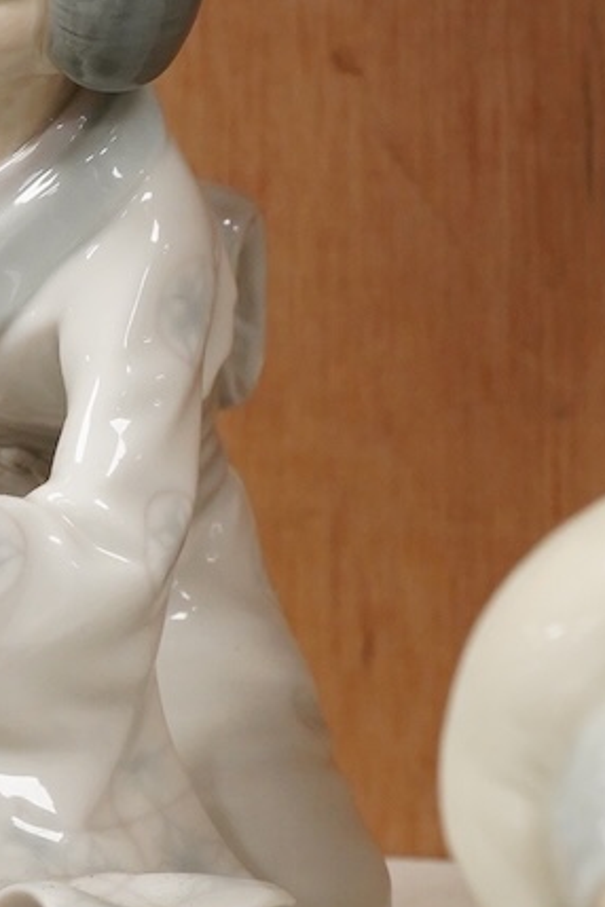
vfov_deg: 17.3
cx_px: 23
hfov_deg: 11.5
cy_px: 496
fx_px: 2974
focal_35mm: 118
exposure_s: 1/160
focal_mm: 30
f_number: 10
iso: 2500
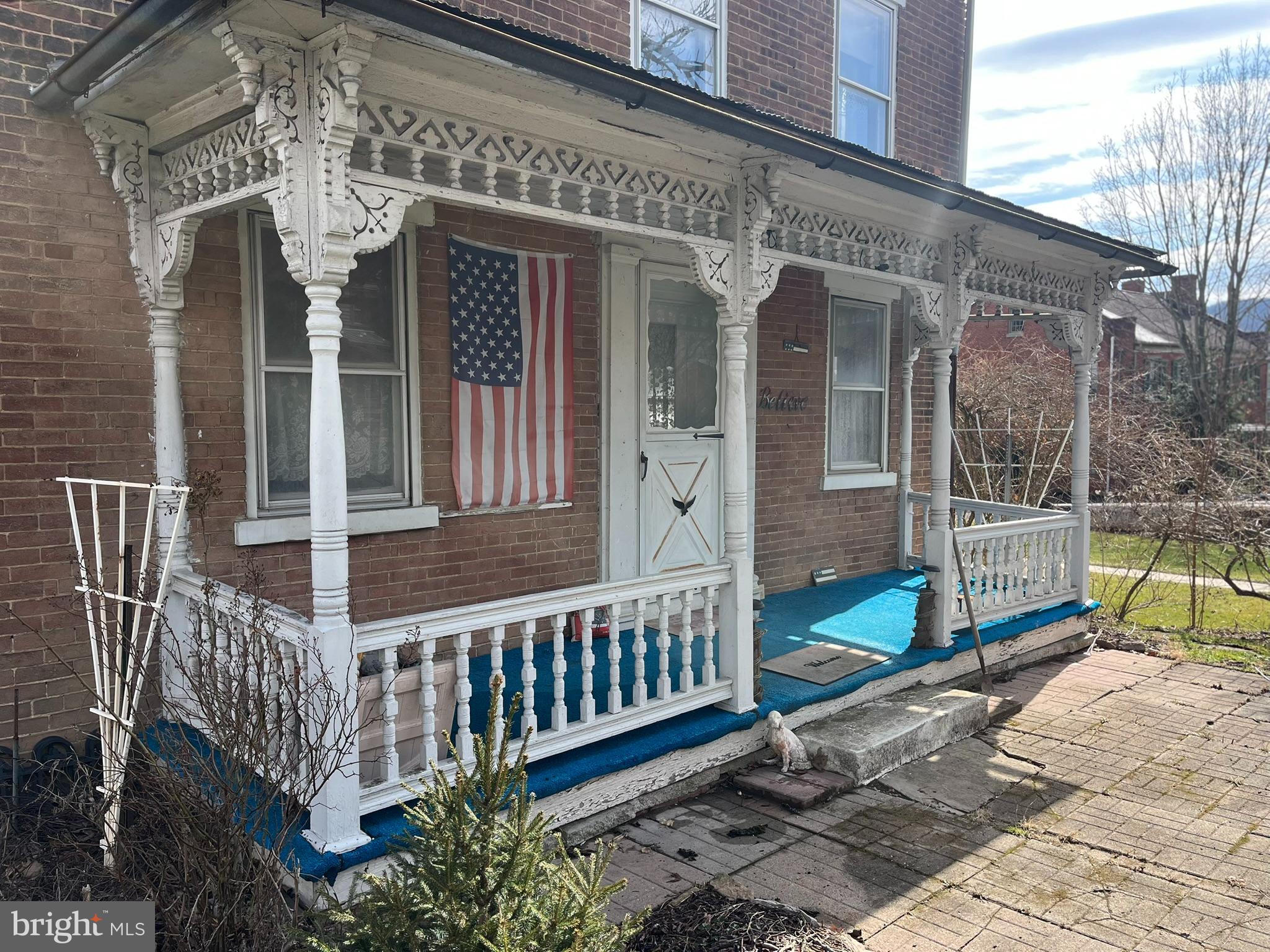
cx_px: 635
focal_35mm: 26
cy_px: 476
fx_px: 954
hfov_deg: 67.3
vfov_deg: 53.1
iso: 50
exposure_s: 1/1252
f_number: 1.6
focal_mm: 5.1
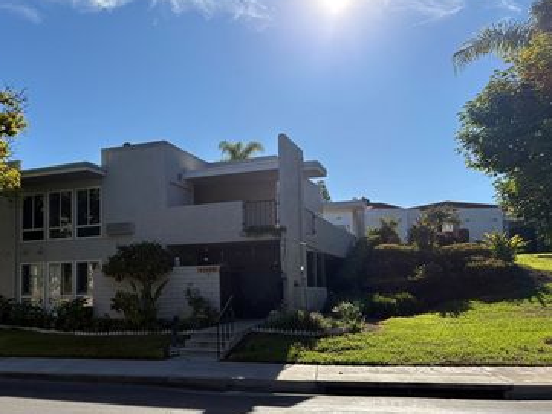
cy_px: 242
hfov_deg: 50.5
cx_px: 187
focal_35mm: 36
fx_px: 574
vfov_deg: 39.6
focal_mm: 5.96
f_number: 1.6
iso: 50
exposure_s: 1/4329
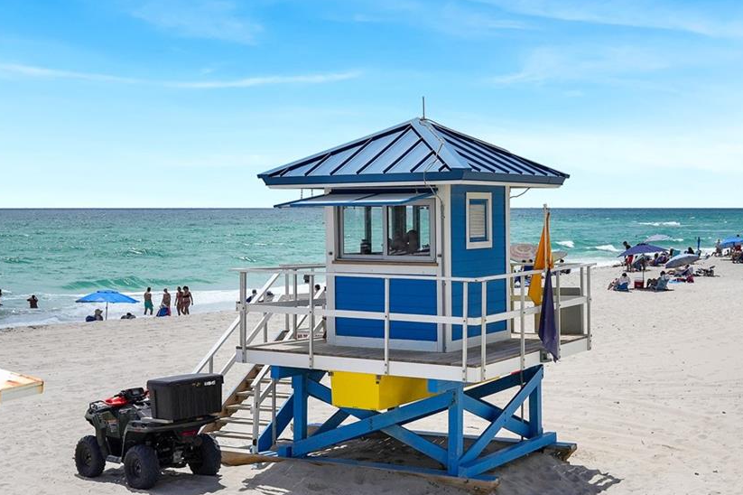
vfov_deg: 24.2
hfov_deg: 35.6
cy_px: 261
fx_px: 1155
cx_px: 438
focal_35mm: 56
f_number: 5.6
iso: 250
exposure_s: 1/8000
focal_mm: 30
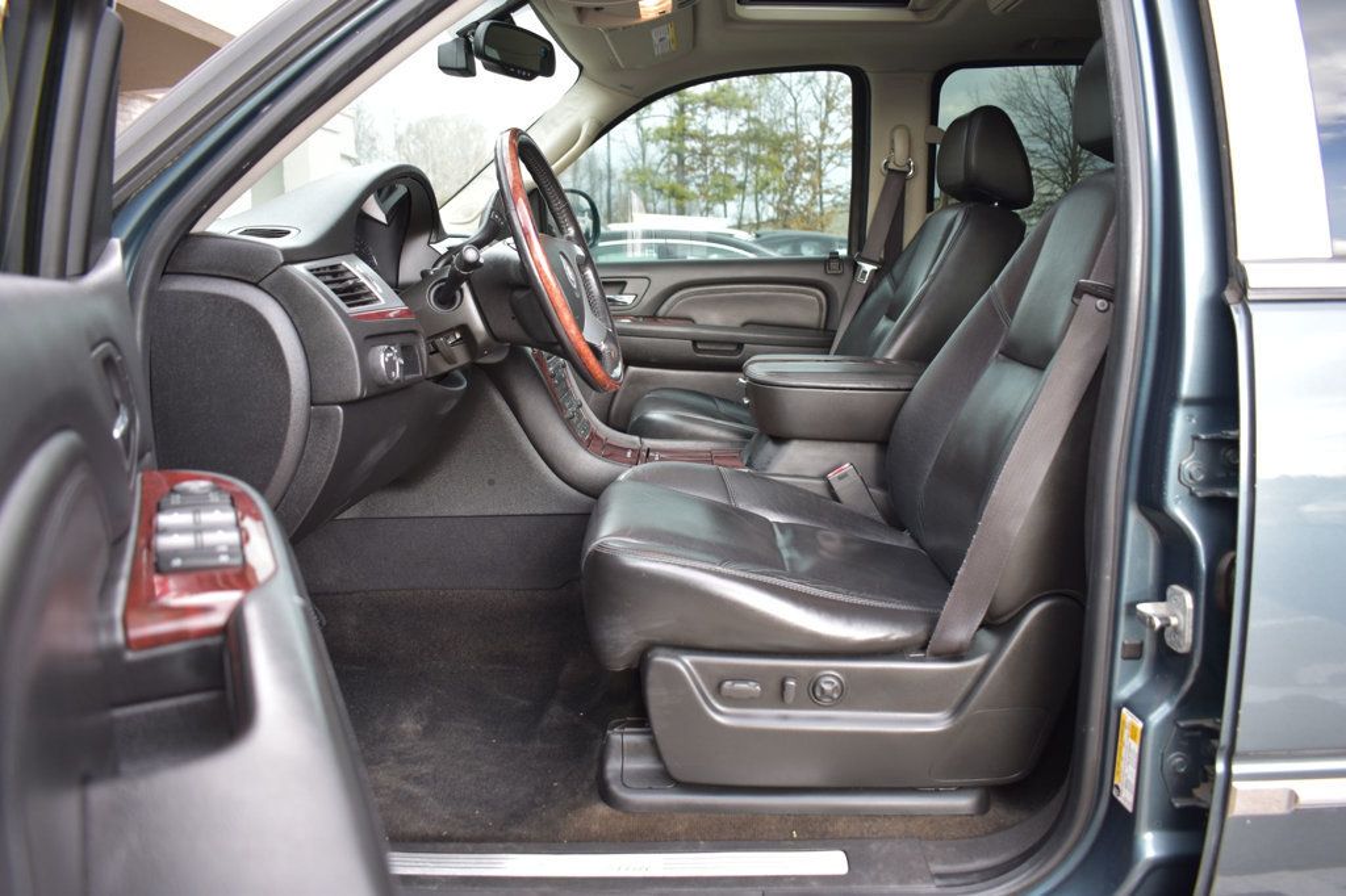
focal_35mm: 27
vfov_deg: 47.9
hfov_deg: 67.4
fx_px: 1009
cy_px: 448
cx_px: 673
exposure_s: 1/80
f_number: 3.5
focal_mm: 18
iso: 200
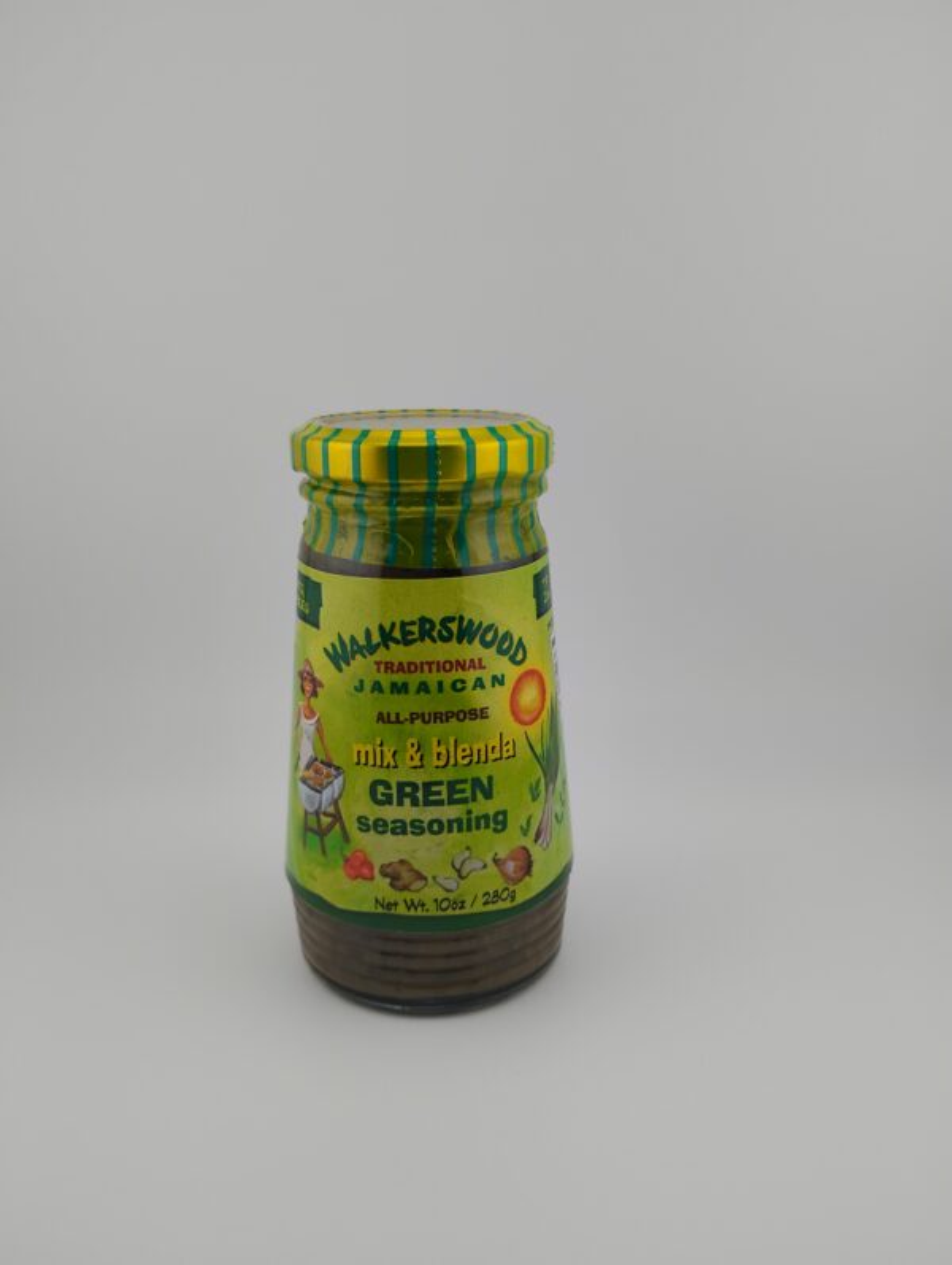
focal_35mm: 28
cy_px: 632
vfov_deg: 63.4
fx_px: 1024
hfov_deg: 49.9
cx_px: 476
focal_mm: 4.26
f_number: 1.8
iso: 100
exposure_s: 1/319
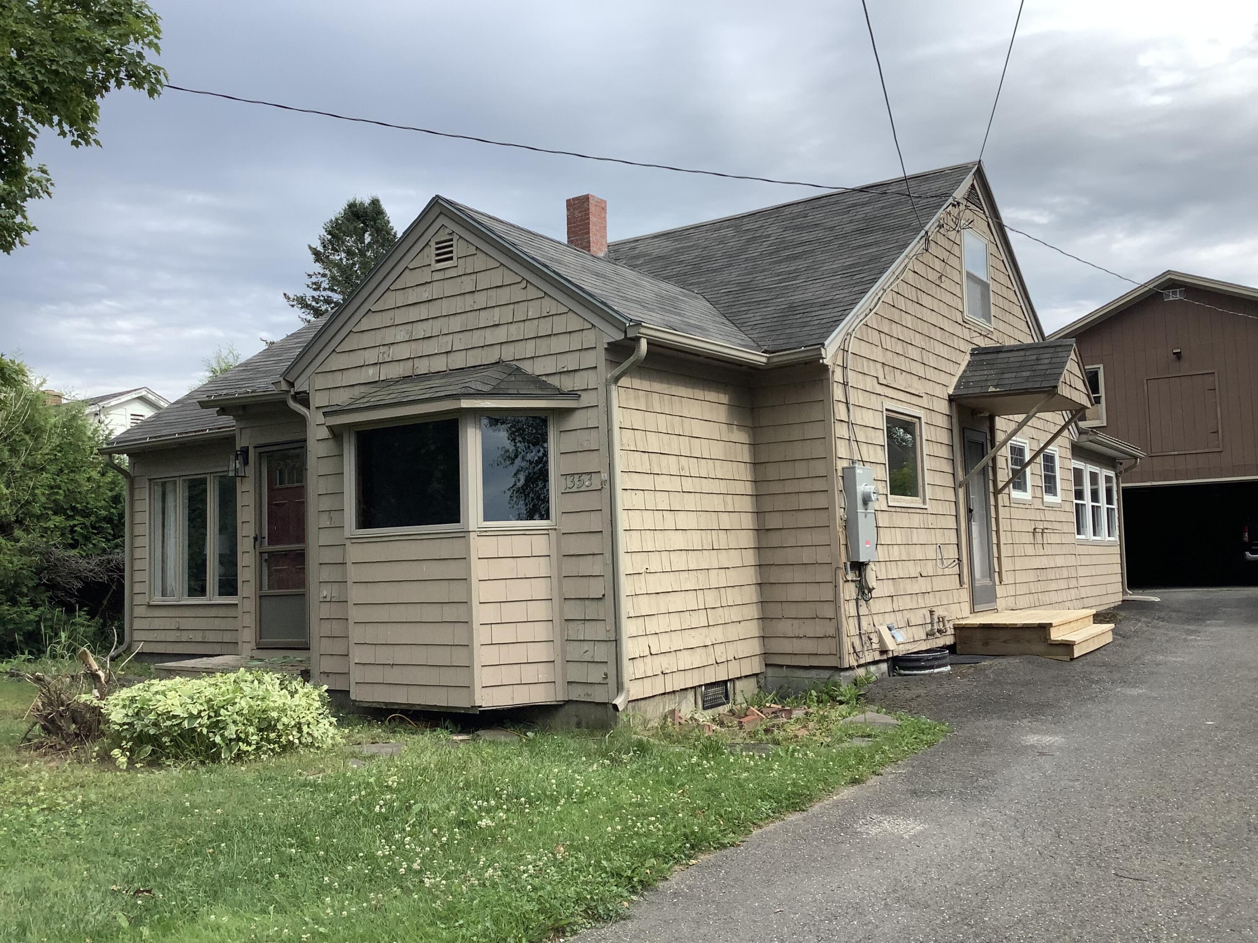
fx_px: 1127
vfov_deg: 45.4
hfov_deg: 58.4
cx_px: 629
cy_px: 472
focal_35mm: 31
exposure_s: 1/831
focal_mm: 3.3
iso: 25
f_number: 2.4
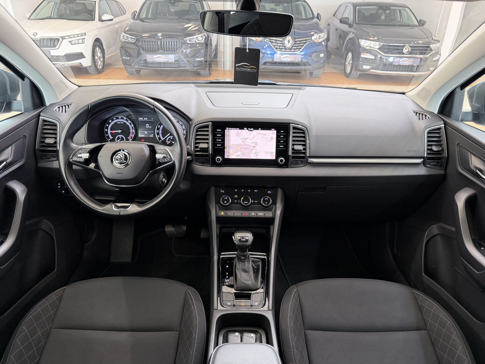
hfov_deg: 71.6
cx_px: 242
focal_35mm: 24
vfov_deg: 56.8
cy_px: 182
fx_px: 336
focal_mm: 6.76
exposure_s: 1/50
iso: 250
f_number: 1.78
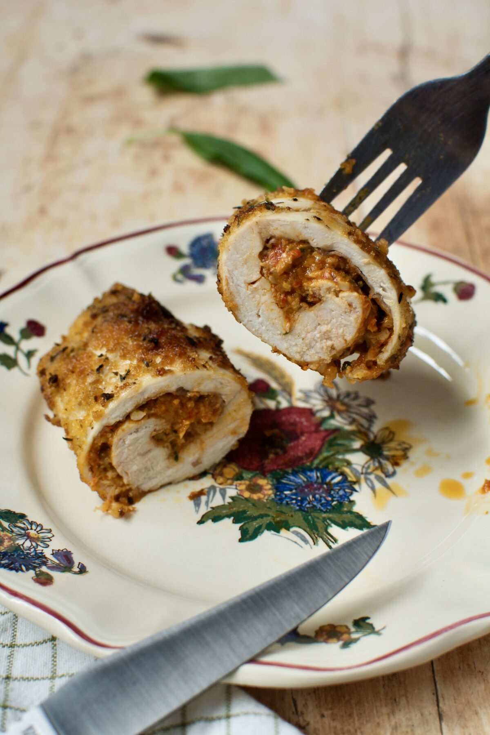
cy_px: 368
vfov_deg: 37.9
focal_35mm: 52
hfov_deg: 25.8
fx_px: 1072
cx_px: 245
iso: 500
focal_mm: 35
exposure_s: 1/250
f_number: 5
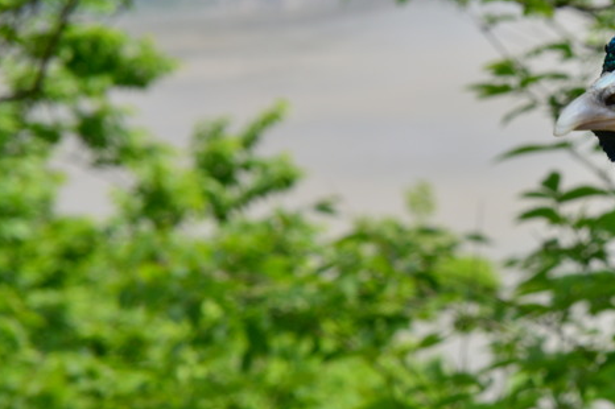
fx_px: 2629
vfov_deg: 8.9
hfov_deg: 13.1
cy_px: 137
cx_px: 648
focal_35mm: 154
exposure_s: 1/250
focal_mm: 70
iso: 500
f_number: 18
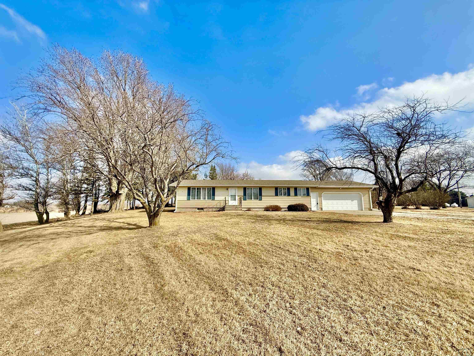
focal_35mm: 14
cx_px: 237
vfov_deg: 85.7
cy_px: 178
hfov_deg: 102.1
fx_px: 192
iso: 50
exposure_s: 1/2611
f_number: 2.2
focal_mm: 2.22
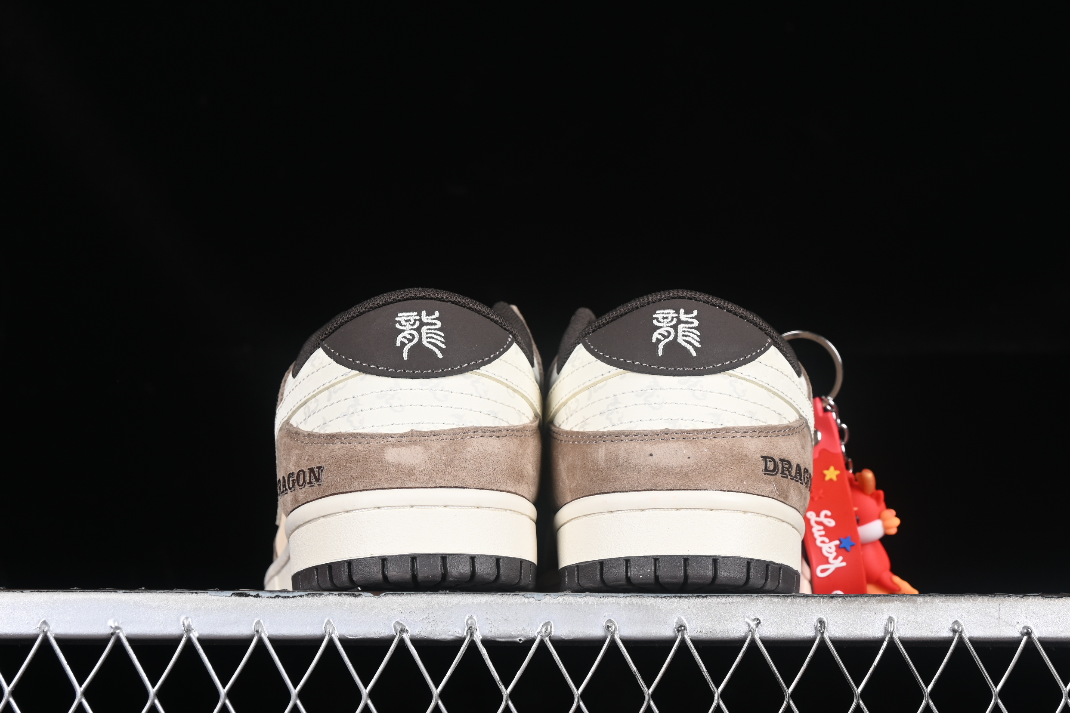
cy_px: 353
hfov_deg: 24.2
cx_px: 557
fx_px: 2496
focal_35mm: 84
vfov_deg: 16.3
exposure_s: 1/80
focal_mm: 50
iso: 160
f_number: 7.1
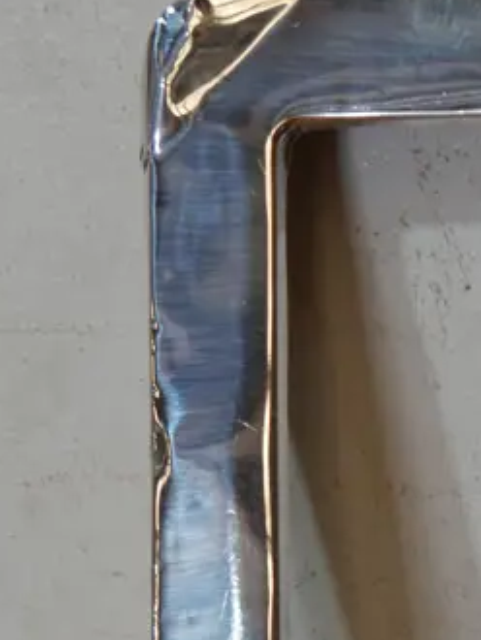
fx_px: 2294
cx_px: 660
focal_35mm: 124
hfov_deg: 11.6
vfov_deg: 15.7
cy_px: 593
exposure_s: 1/60
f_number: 4.4
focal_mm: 20
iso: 200
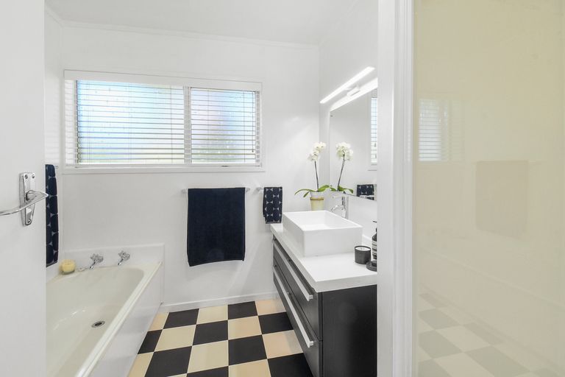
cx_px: 282
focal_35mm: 15
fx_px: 235
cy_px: 188
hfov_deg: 100.4
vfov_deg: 77.3
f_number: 10
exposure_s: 1/60
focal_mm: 10
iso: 500
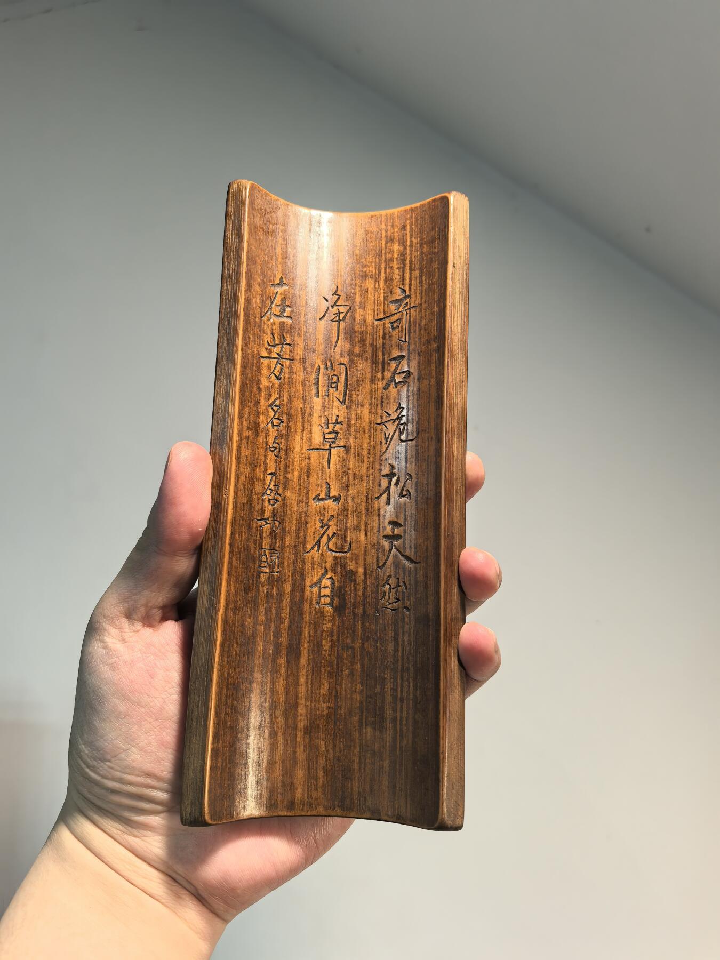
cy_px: 480
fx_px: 749
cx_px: 360
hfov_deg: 51.4
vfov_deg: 65.3
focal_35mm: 27
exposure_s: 1/100
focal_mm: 6.98
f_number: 2
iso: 250
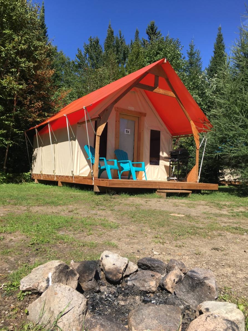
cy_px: 166
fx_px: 277
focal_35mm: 29
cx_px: 124
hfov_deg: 48.2
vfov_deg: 61.7
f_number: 2.2
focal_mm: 4.15
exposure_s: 1/1282
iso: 25
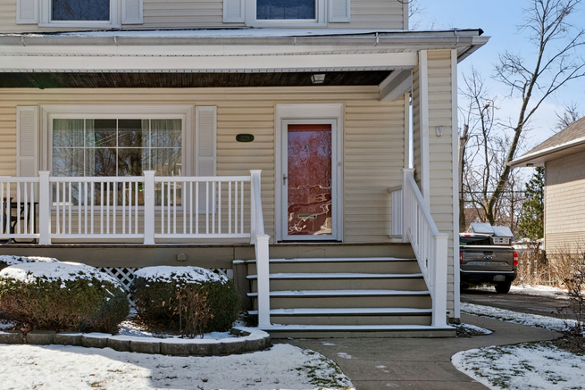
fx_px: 683
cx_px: 135
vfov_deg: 31.9
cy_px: 189
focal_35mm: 42
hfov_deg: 44.6
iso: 400
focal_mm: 17
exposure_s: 1/250
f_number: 11
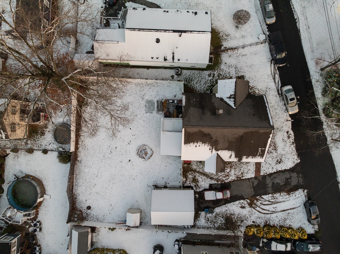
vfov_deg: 56.8
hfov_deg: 71.6
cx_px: 170
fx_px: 236
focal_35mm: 24
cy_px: 127
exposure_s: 1/80
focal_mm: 12.29
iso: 800
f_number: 4
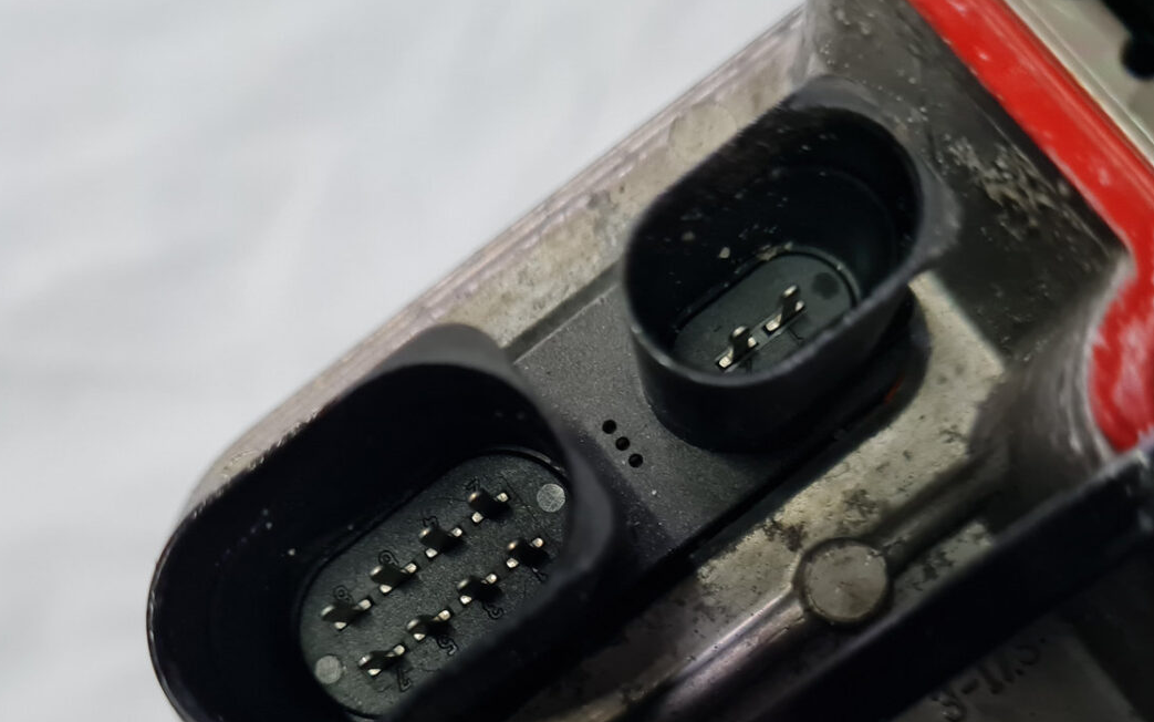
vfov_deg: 33.7
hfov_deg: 52.7
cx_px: 564
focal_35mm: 37
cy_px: 543
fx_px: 1164
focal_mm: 5.4
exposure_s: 1/50
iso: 500
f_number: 1.8
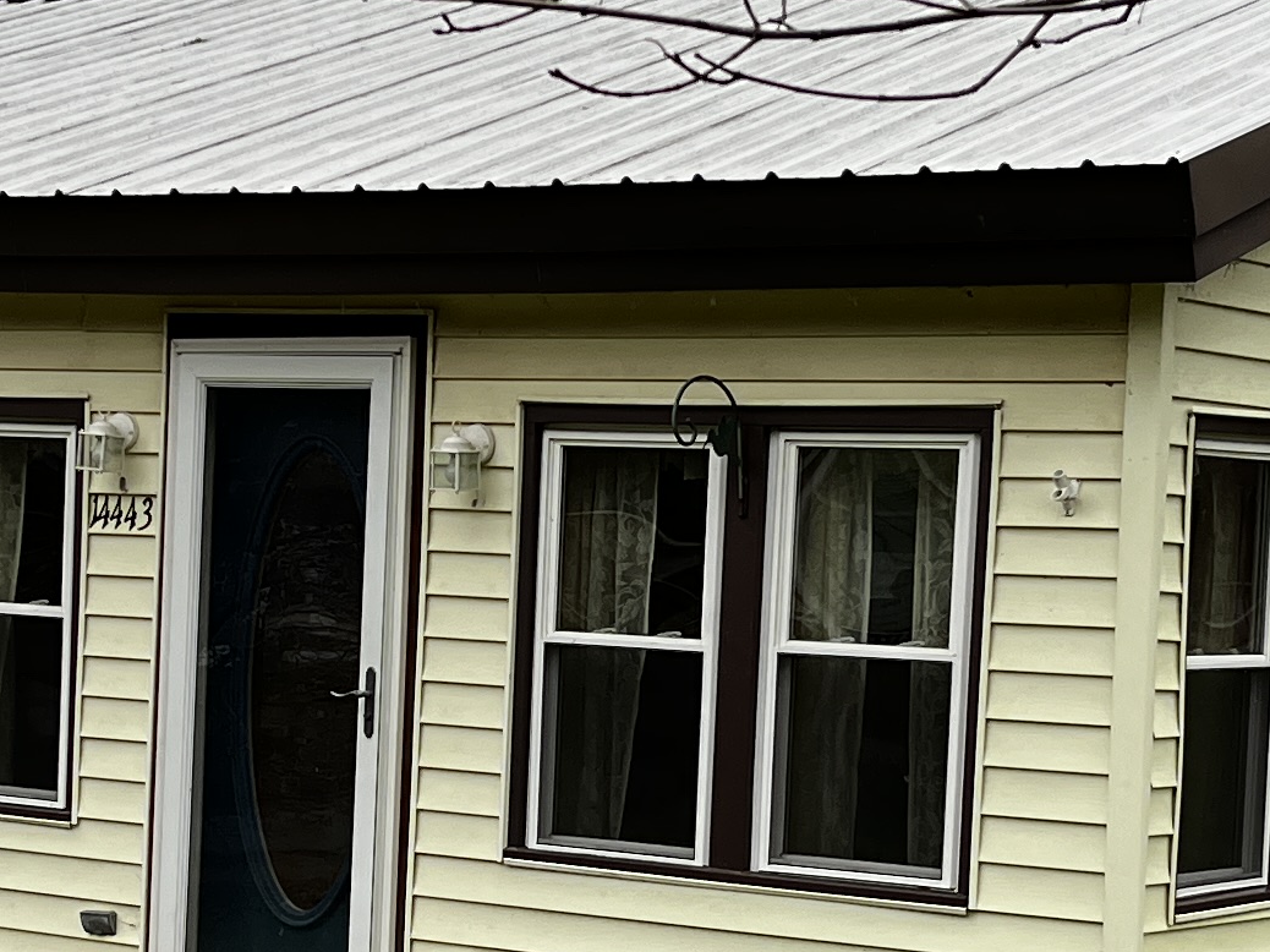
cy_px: 729
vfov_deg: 14.6
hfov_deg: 19.4
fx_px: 3705
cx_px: 527
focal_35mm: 101
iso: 50
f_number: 1.6
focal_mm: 5.1
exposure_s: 1/419
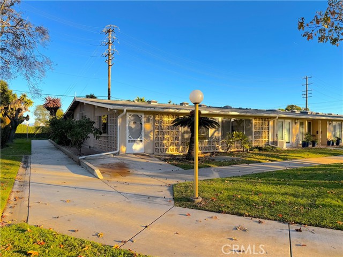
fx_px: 238
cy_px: 128
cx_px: 172
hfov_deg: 71.6
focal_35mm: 24
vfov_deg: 56.8
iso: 80
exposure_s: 1/2445
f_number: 1.78
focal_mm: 6.76
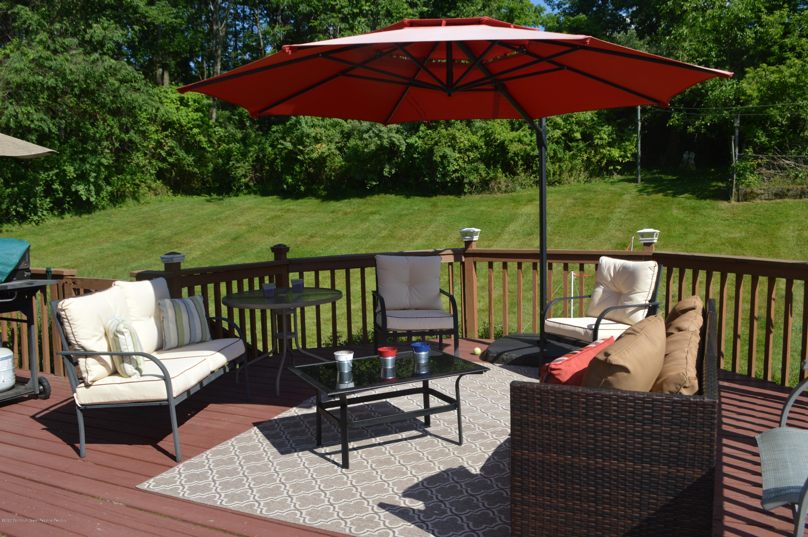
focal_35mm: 30
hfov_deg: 62.0
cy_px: 268
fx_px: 673
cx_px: 404
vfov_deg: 43.5
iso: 100
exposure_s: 1/200
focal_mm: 20
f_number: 9
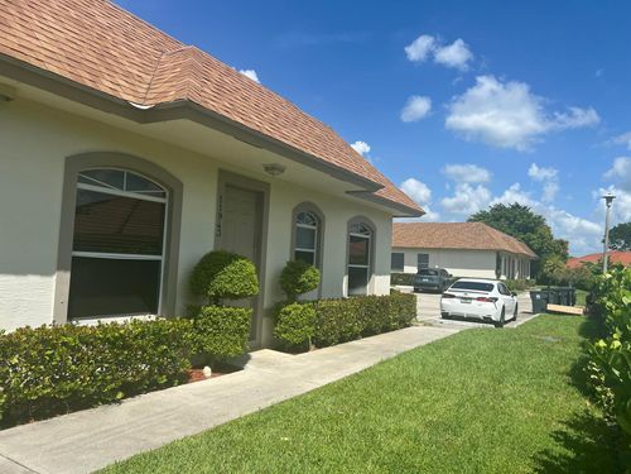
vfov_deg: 53.1
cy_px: 237
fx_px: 474
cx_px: 316
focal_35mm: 26
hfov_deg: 67.3
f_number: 1.5
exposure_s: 1/4630
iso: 50
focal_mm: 5.7
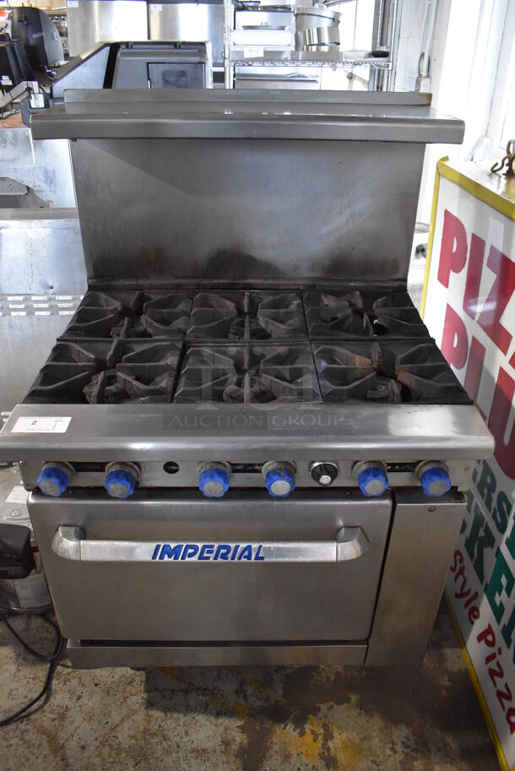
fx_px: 578
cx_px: 258
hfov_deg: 48.0
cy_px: 386
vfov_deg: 67.3
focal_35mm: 27
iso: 5600
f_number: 3.5
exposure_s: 1/125
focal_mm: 18
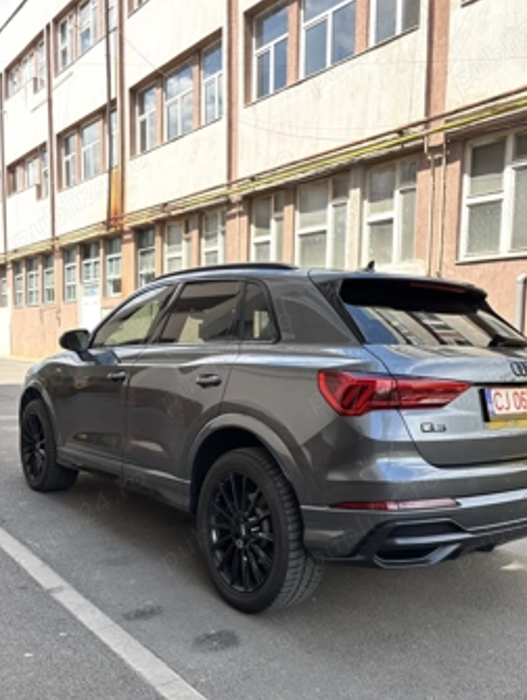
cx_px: 299
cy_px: 395
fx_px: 628
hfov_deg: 45.4
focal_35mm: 31
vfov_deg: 58.1
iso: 50
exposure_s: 1/224
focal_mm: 5.96
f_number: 1.6
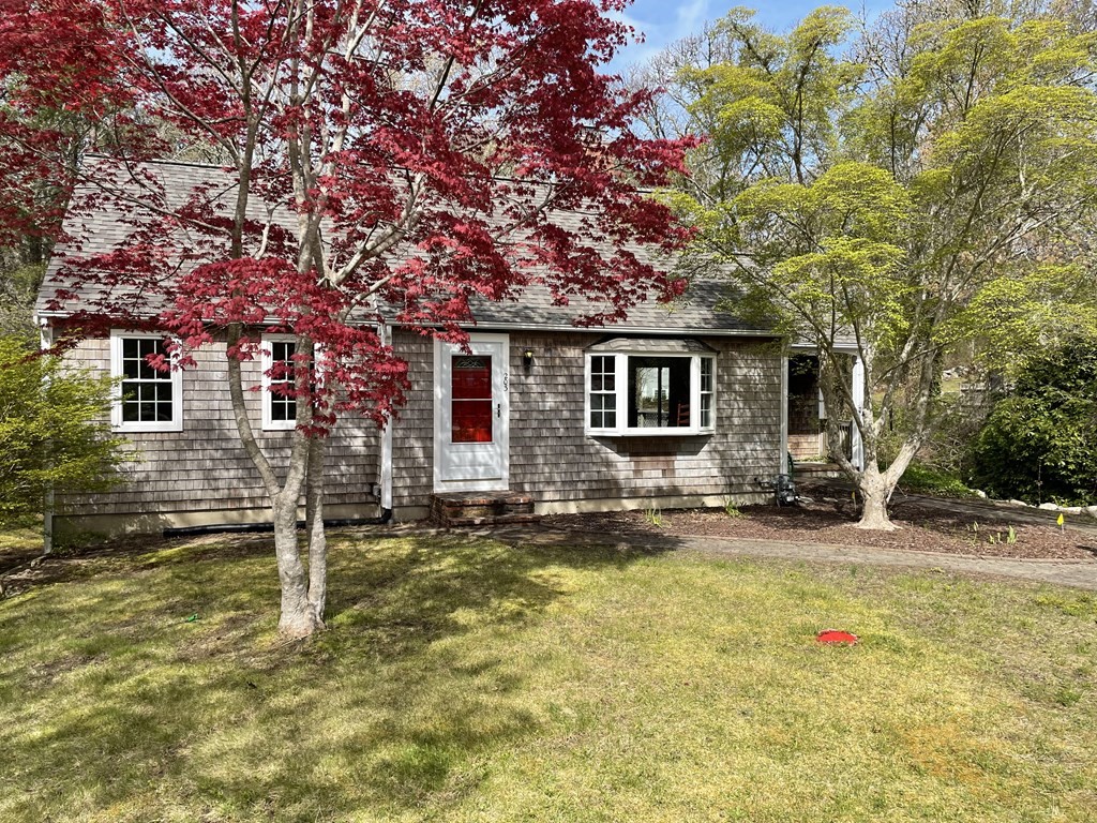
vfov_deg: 53.1
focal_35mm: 26
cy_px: 412
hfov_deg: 67.3
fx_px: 824
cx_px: 548
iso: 32
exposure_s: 1/1984
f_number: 1.6
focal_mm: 4.2
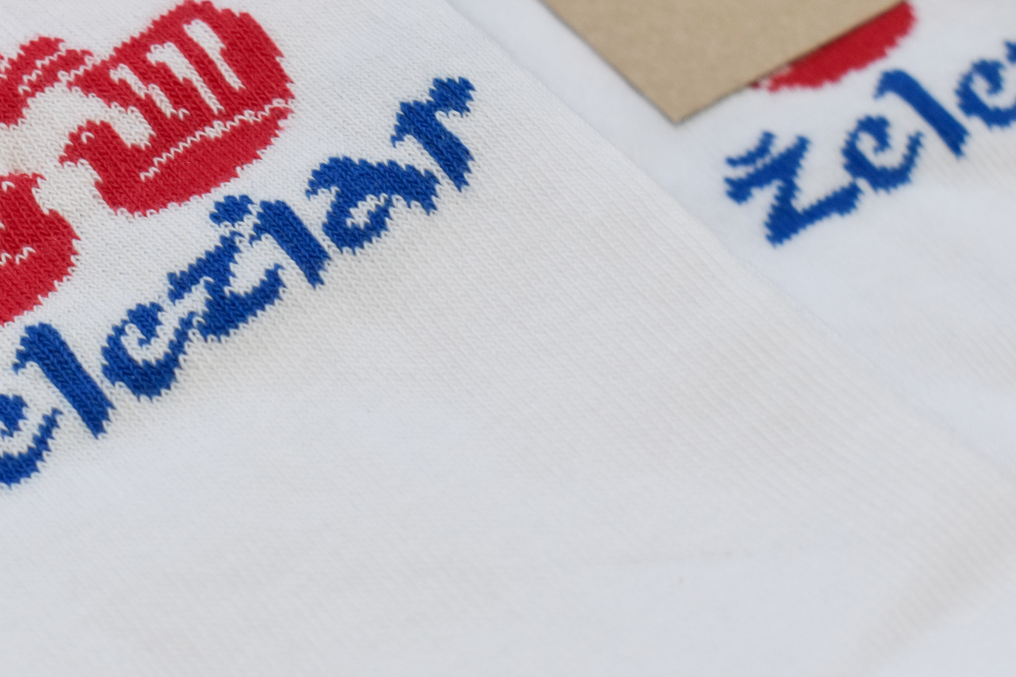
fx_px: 3076
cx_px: 364
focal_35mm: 109
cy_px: 316
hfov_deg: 18.7
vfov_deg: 12.6
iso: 500
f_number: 8
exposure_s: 1/20
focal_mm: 42
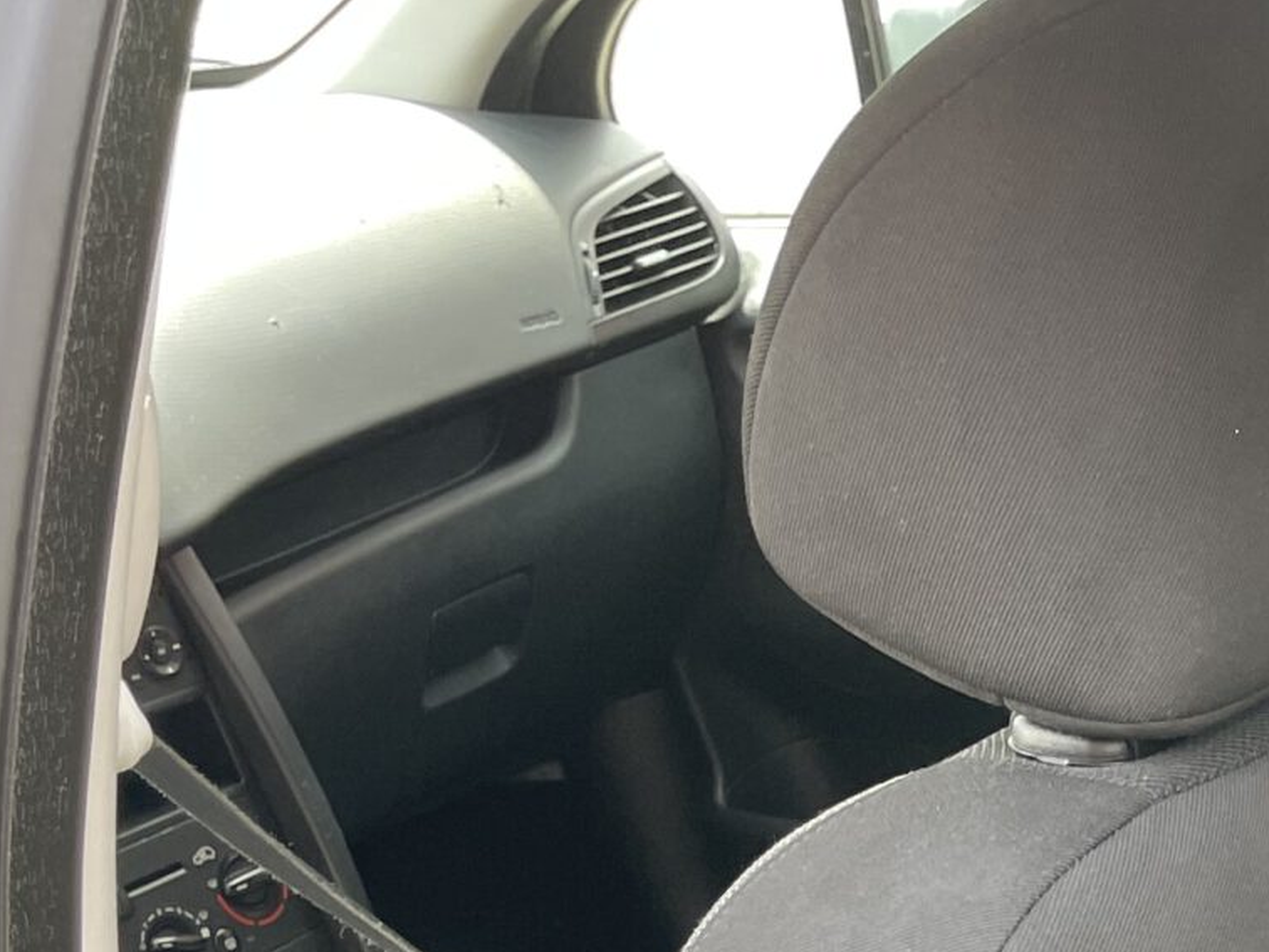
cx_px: 1969
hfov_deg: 19.2
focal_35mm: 88
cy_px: 1449
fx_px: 3226
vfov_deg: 15.4
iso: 80
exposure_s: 1/121
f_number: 1.6
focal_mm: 4.2
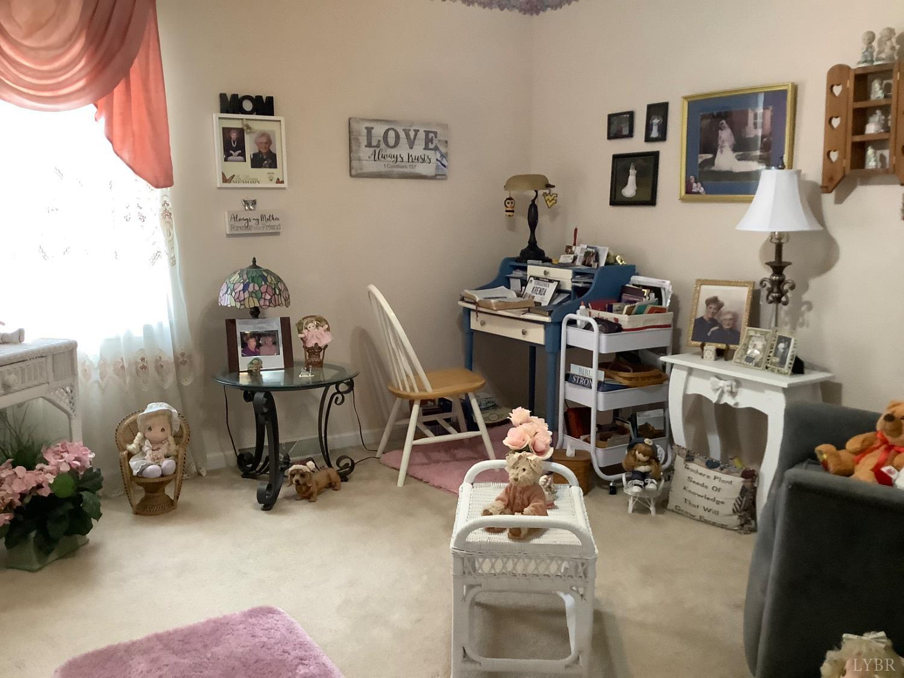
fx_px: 810
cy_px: 339
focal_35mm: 31
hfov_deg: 58.4
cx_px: 452
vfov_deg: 45.4
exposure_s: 1/30
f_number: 2.4
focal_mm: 3.3
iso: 320
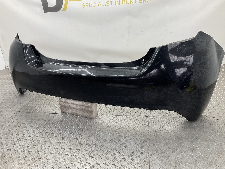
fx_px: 188
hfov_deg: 61.7
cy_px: 84
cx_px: 112
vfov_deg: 48.2
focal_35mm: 29
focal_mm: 3
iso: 25
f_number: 1.8
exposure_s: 1/100
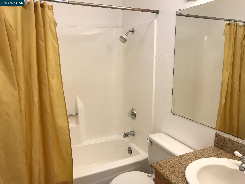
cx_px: 122
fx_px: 198
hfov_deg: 63.4
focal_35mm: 28
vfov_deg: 49.7
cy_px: 92
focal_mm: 3.99
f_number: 1.8
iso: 20
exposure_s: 1/30
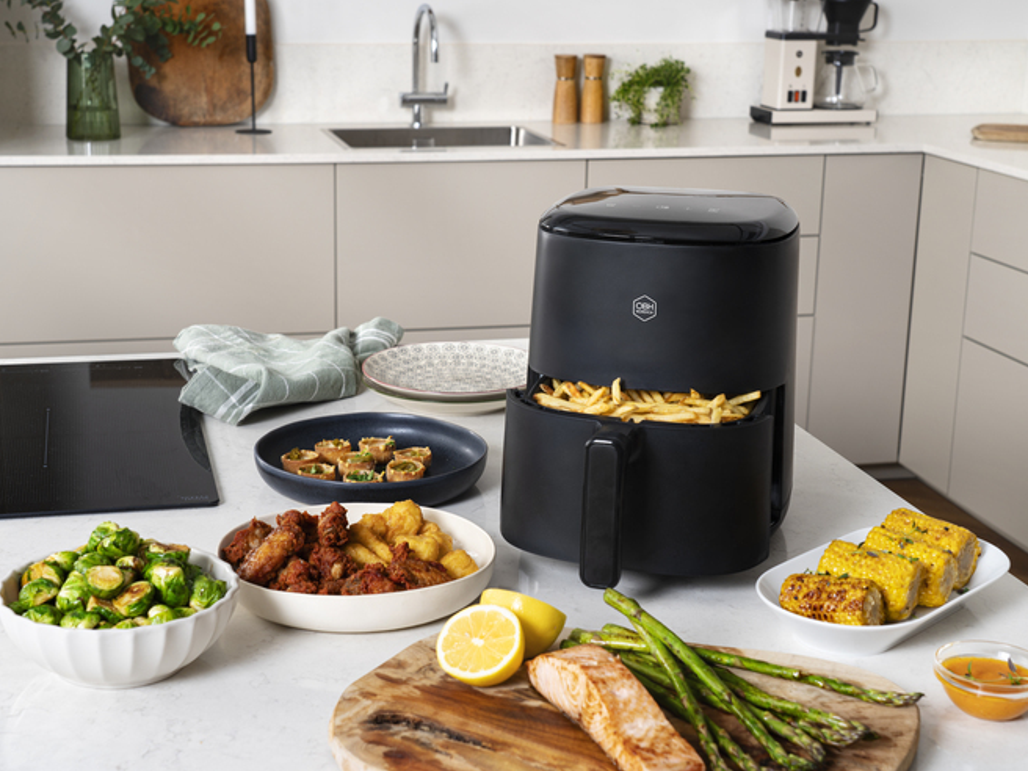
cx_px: 462
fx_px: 1604
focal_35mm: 54
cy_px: 381
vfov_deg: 27.0
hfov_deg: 35.5
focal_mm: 48
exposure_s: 1/160
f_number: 9
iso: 100
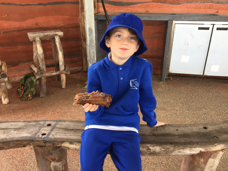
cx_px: 114
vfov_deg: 48.2
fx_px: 191
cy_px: 86
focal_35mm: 29
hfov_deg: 61.7
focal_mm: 4.15
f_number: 2.2
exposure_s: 1/50
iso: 40
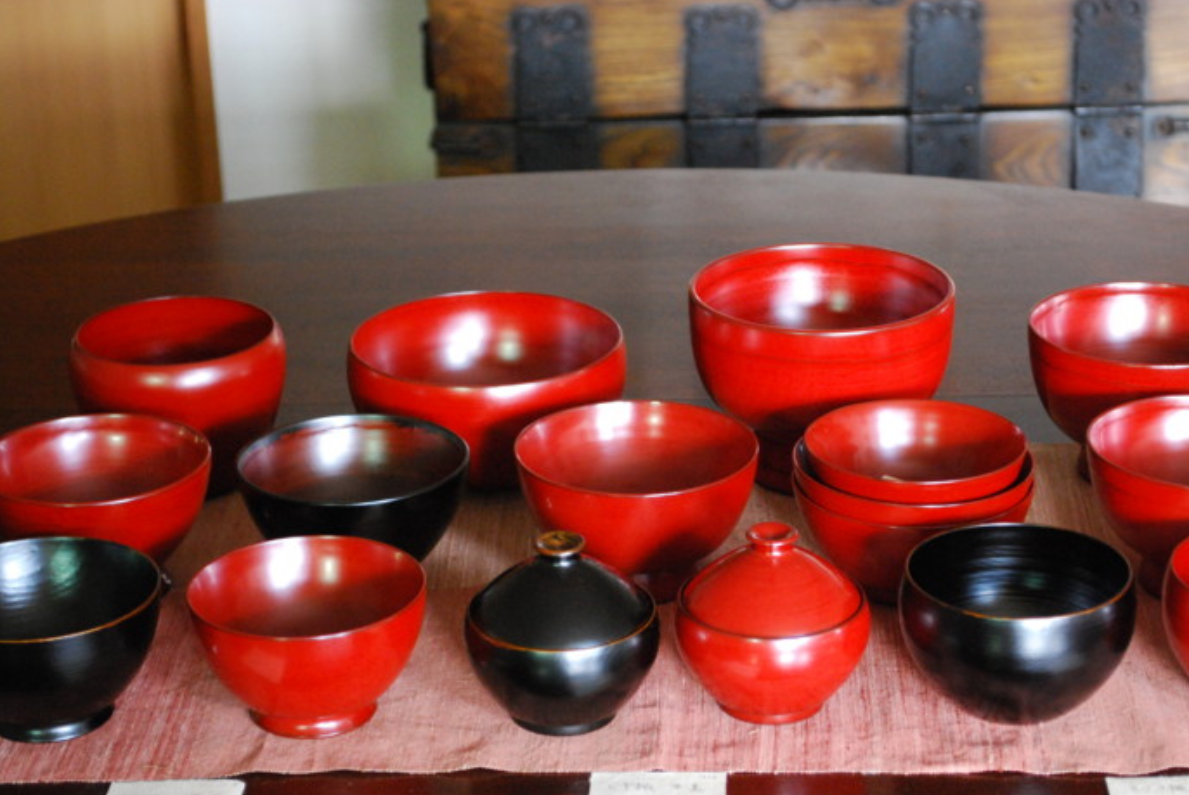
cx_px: 692
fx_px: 2777
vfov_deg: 16.3
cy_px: 461
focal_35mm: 84
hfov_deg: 24.1
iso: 1600
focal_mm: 48
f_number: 5.6
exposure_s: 1/25
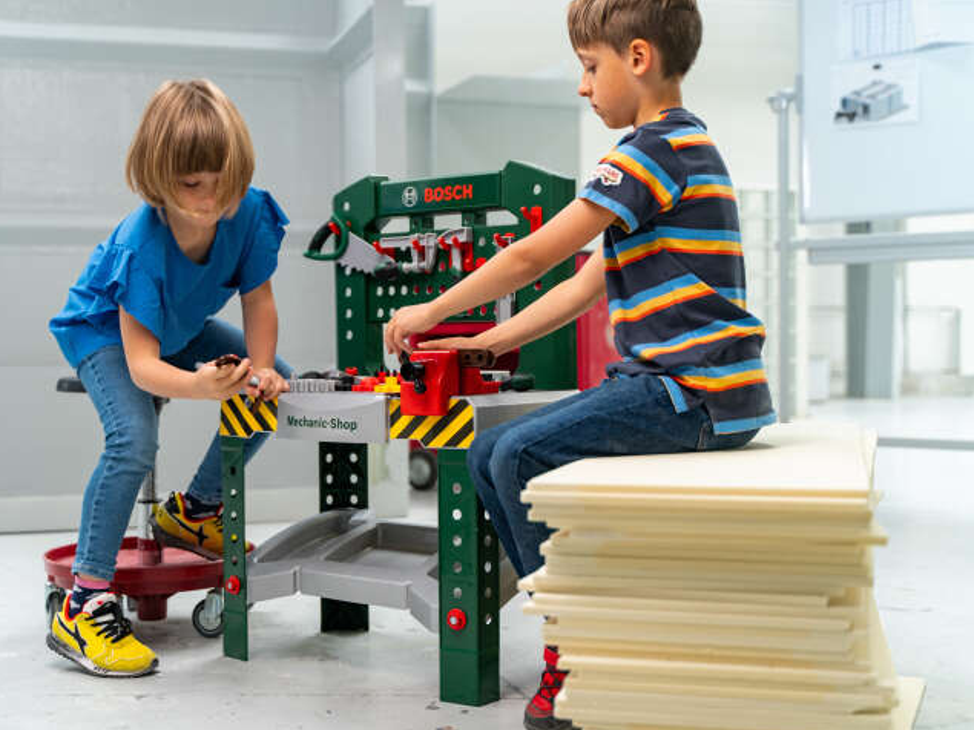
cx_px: 425
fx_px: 1350
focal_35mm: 48
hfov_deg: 39.6
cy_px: 367
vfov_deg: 30.3
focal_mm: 44
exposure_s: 1/250
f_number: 2.8
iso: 500
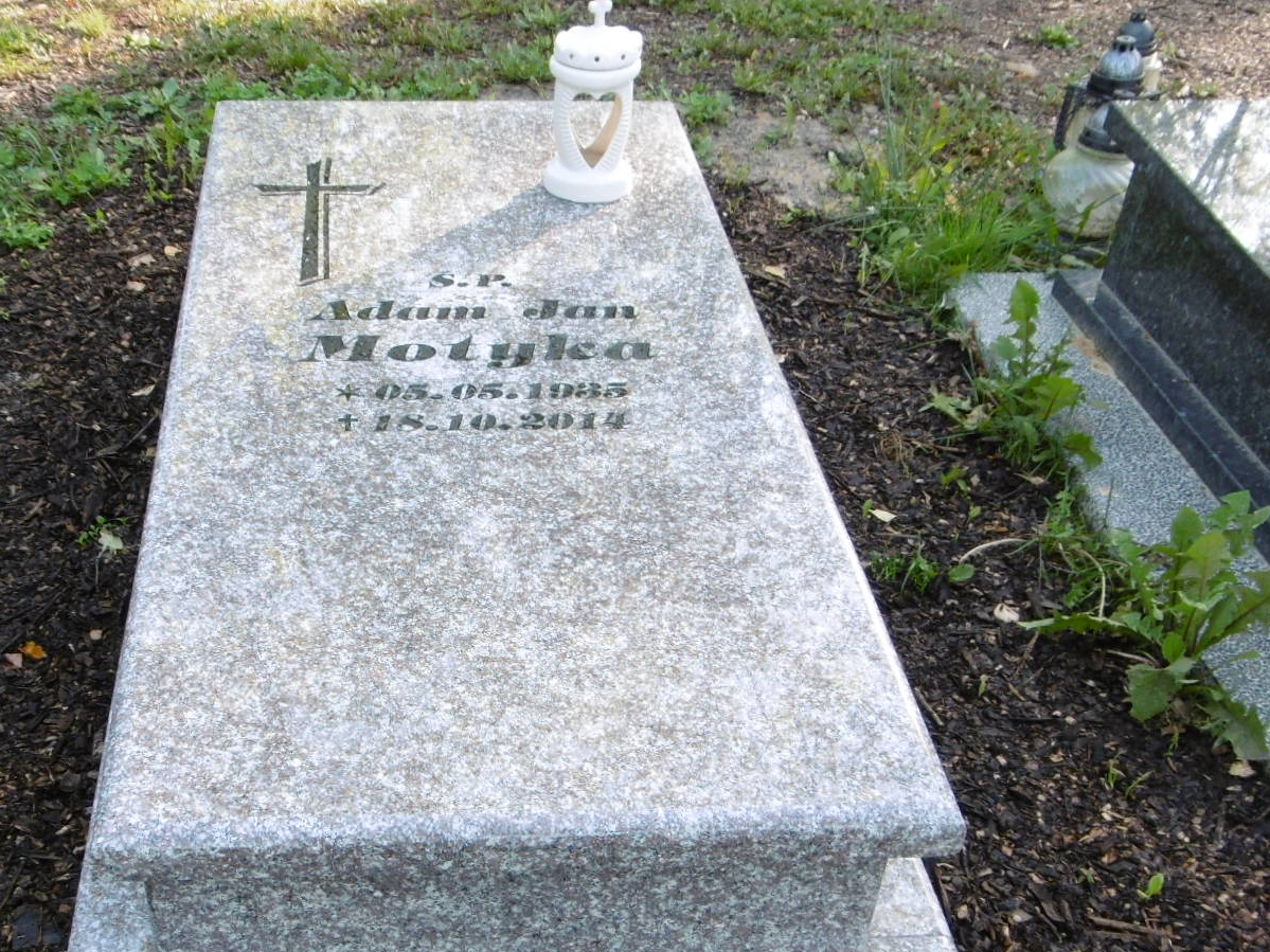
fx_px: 1504
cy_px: 652
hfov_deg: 45.3
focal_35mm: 41
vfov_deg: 34.7
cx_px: 467
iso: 100
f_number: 3.1
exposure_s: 1/60
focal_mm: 4.3
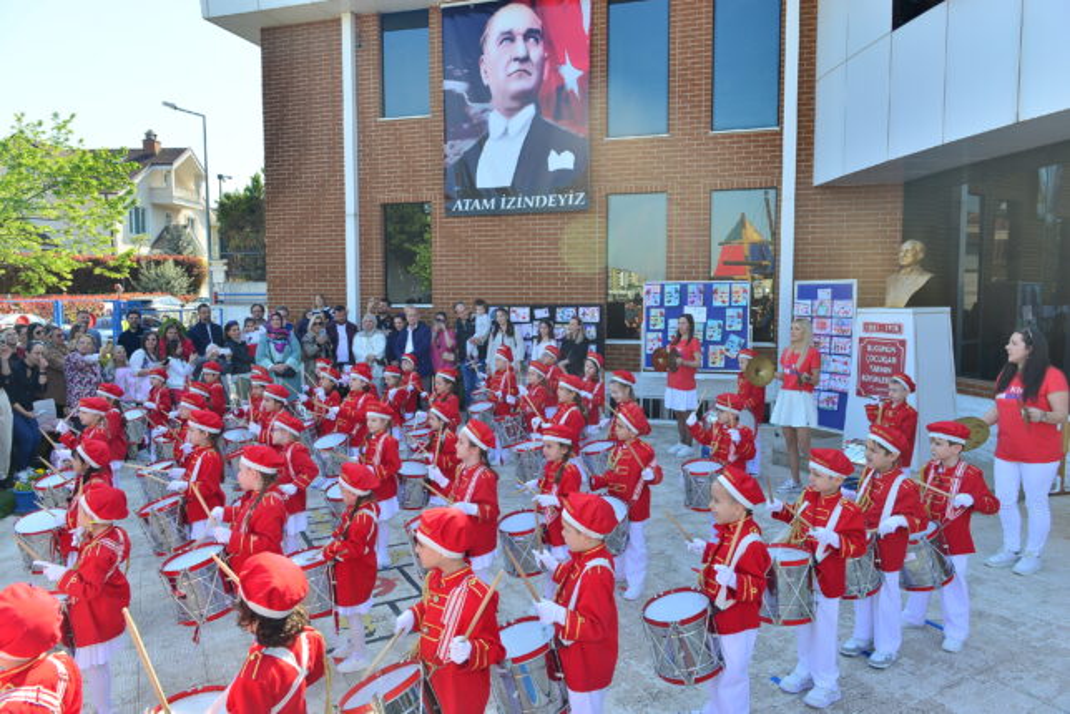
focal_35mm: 24
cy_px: 357
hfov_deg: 73.7
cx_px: 535
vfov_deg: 53.2
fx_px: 714
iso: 160
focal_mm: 24
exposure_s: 1/200
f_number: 7.1
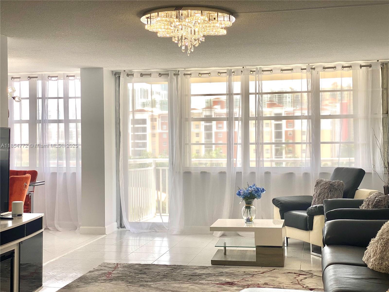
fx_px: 584
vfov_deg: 28.0
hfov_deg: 36.8
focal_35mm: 52
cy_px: 146
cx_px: 194
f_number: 2
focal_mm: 6
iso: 20
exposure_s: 1/140
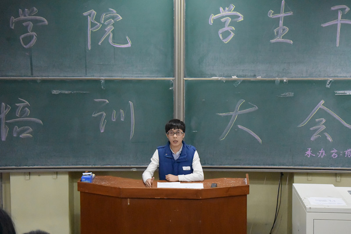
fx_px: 634
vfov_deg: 20.9
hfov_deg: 31.0
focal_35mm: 65
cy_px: 117
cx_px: 176
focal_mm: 24.4
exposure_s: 1/60
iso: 3600
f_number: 5.3
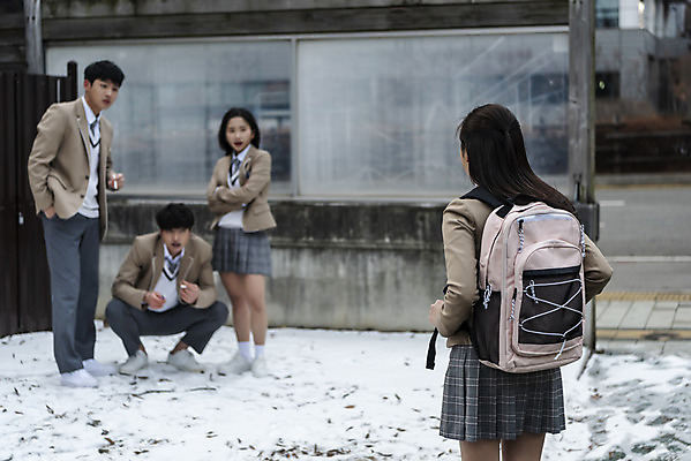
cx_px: 346
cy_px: 230
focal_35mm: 62
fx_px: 1191
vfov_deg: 21.9
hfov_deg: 32.4
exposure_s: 1/640
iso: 400
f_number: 2.8
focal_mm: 62
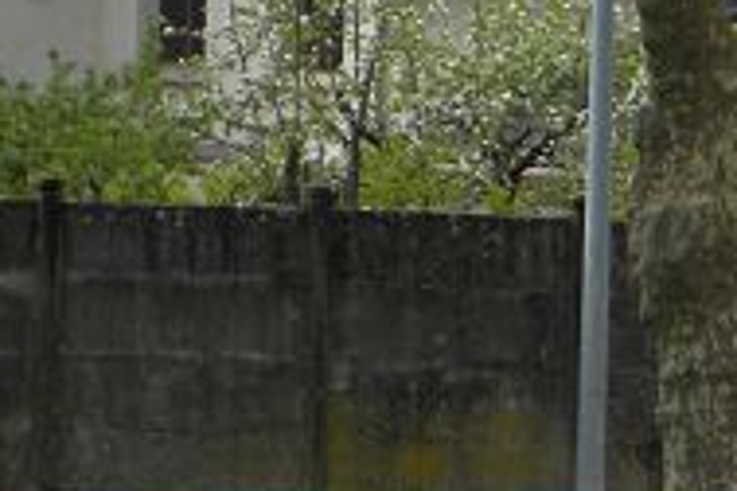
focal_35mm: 1244
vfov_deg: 1.1
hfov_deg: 1.7
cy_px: 729
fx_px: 25465
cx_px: 1061
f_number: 5
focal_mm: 67.2
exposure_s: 1/206
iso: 64
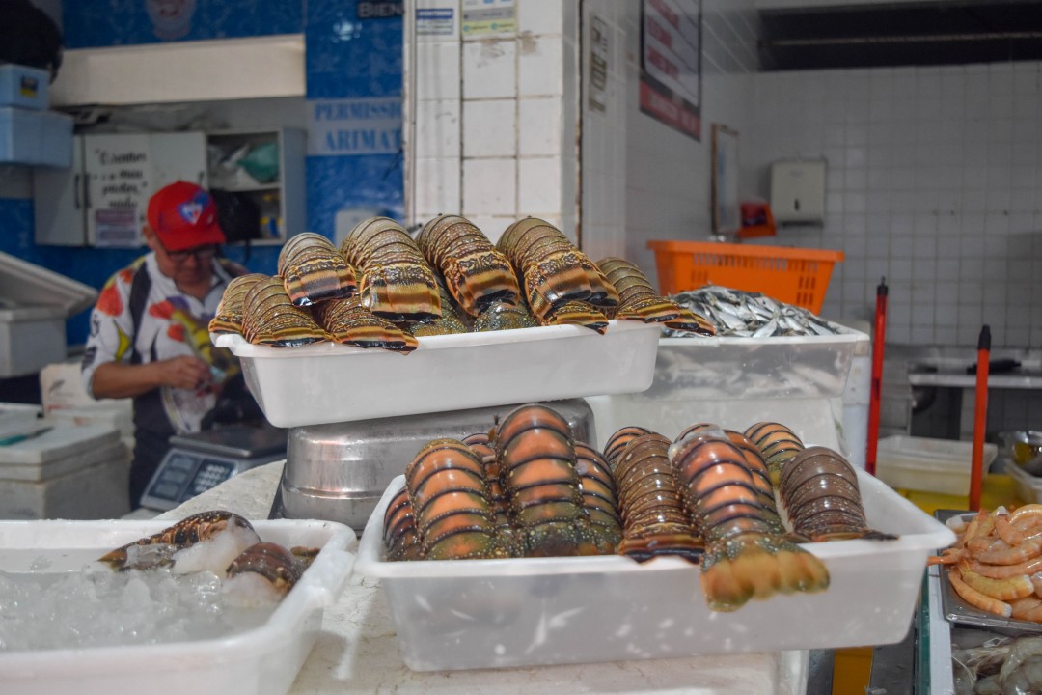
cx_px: 521
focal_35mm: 39
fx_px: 1129
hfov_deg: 49.6
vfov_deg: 34.2
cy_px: 348
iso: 640
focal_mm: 26
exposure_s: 1/1000
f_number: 4
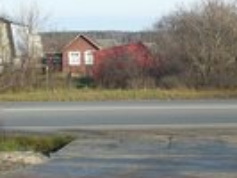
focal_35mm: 111
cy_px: 112
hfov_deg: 17.7
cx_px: 143
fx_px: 761
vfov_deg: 13.3
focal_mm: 6.1
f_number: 2.8
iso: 80
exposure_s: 1/640
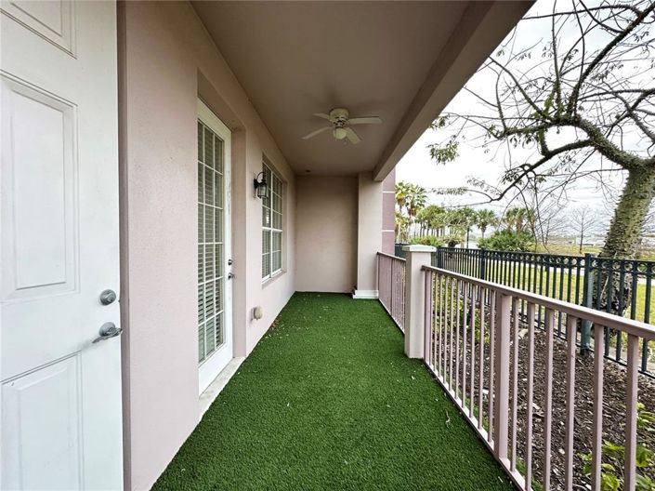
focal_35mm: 14
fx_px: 265
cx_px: 328
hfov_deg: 102.1
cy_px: 246
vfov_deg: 85.6
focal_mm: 2.22
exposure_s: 1/99
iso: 160
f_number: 2.2
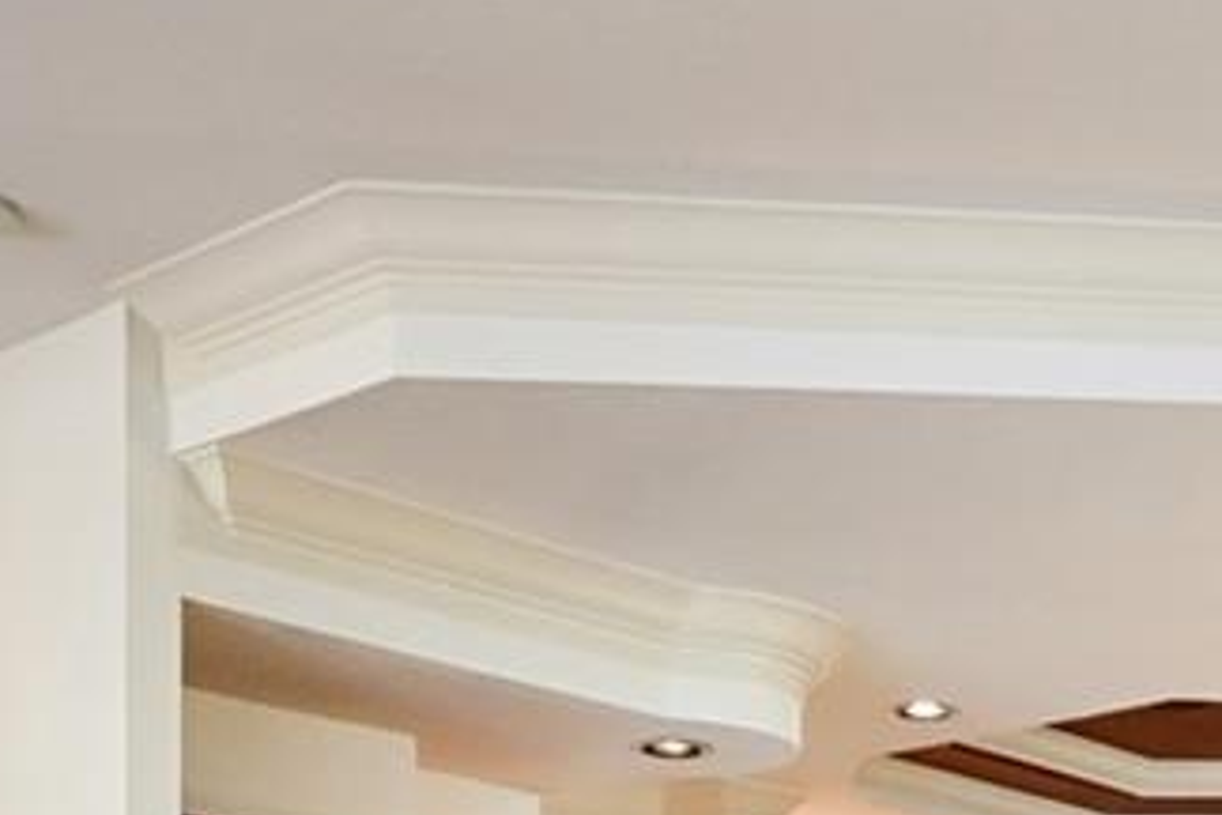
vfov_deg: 15.4
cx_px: 1173
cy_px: 1366
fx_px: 2681
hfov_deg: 24.7
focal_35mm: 79
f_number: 8
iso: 800
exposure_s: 1/30
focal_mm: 16
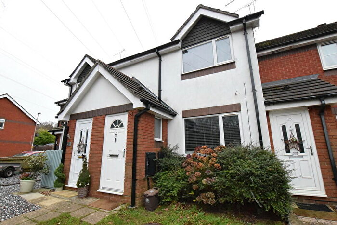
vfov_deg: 69.7
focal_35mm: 17
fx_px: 162
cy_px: 112
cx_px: 168
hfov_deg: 92.4
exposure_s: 1/400
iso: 6400
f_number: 10
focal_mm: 11.5
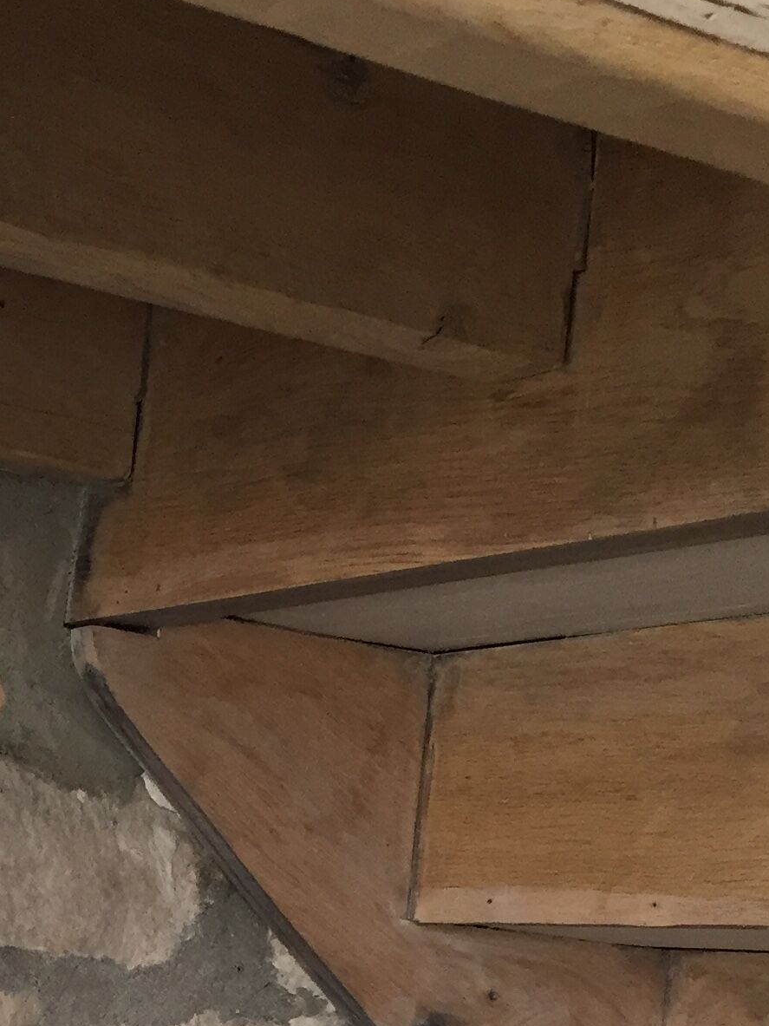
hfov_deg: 17.5
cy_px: 1153
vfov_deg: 22.9
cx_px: -173
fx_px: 2370
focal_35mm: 80
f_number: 2.2
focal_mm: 4.15
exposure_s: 1/33
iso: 64
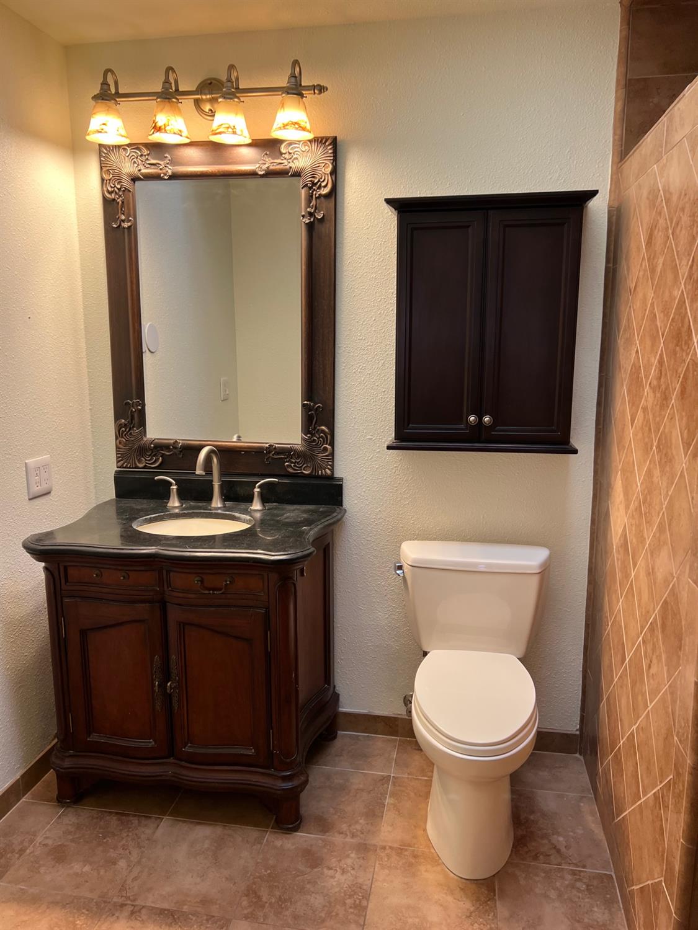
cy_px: 465
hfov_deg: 53.1
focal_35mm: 26
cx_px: 349
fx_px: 699
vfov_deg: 67.3
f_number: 1.5
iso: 80
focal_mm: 5.7
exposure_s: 1/121
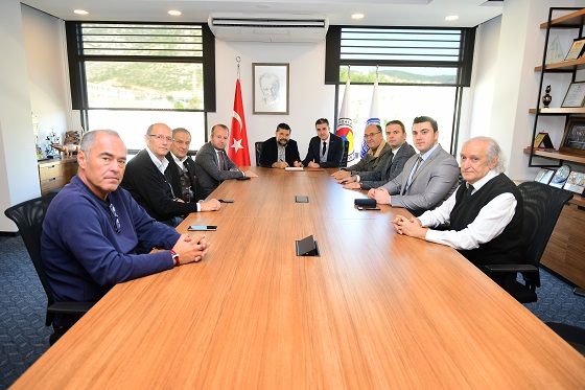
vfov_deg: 53.1
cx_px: 292
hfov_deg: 73.8
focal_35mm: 24
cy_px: 195
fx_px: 390
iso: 450
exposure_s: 1/125
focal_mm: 16
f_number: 2.8
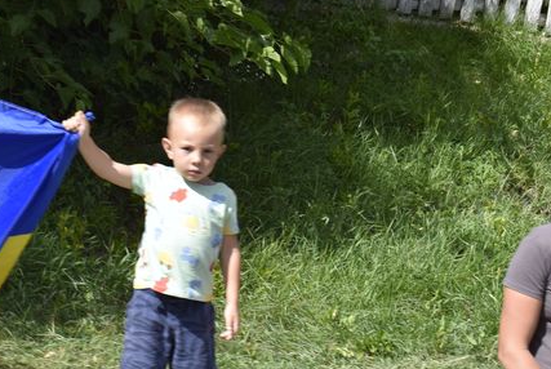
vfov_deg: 13.7
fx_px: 1533
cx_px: 135
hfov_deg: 20.2
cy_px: 158
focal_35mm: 100
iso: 200
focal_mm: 38
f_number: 9
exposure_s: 1/320
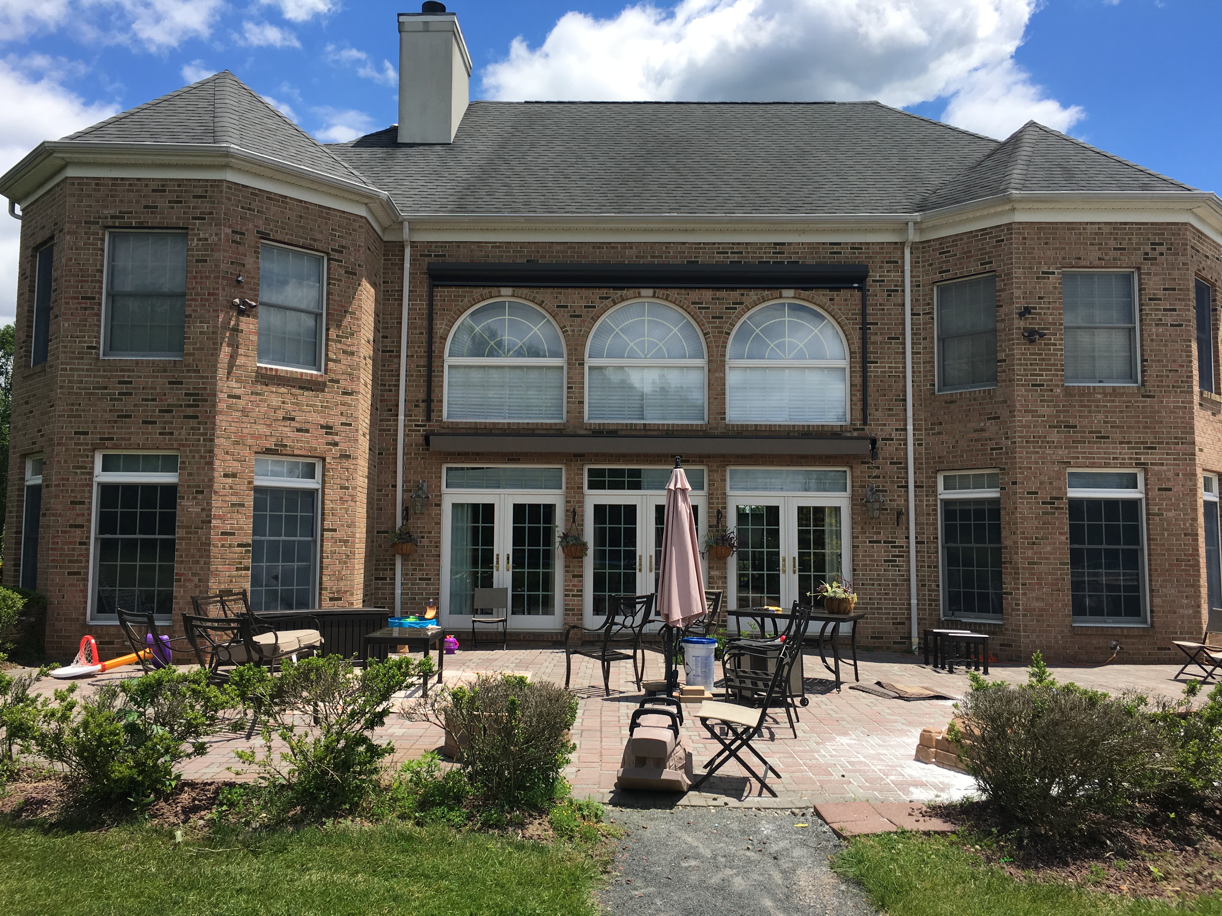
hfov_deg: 61.7
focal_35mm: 29
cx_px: 611
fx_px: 1024
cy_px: 458
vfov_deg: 48.2
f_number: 2.2
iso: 25
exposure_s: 1/1538
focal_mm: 4.15
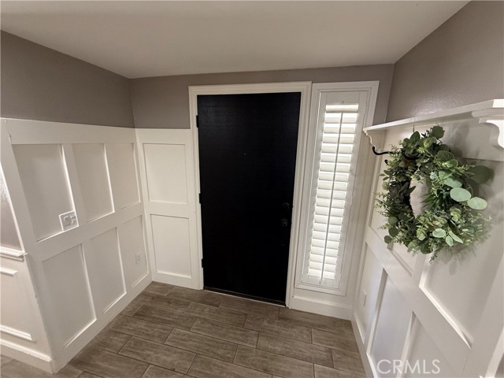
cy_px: 189
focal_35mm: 14
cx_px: 252
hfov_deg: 102.1
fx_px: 204
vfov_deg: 85.7
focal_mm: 2.22
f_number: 2.2
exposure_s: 1/60
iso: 320
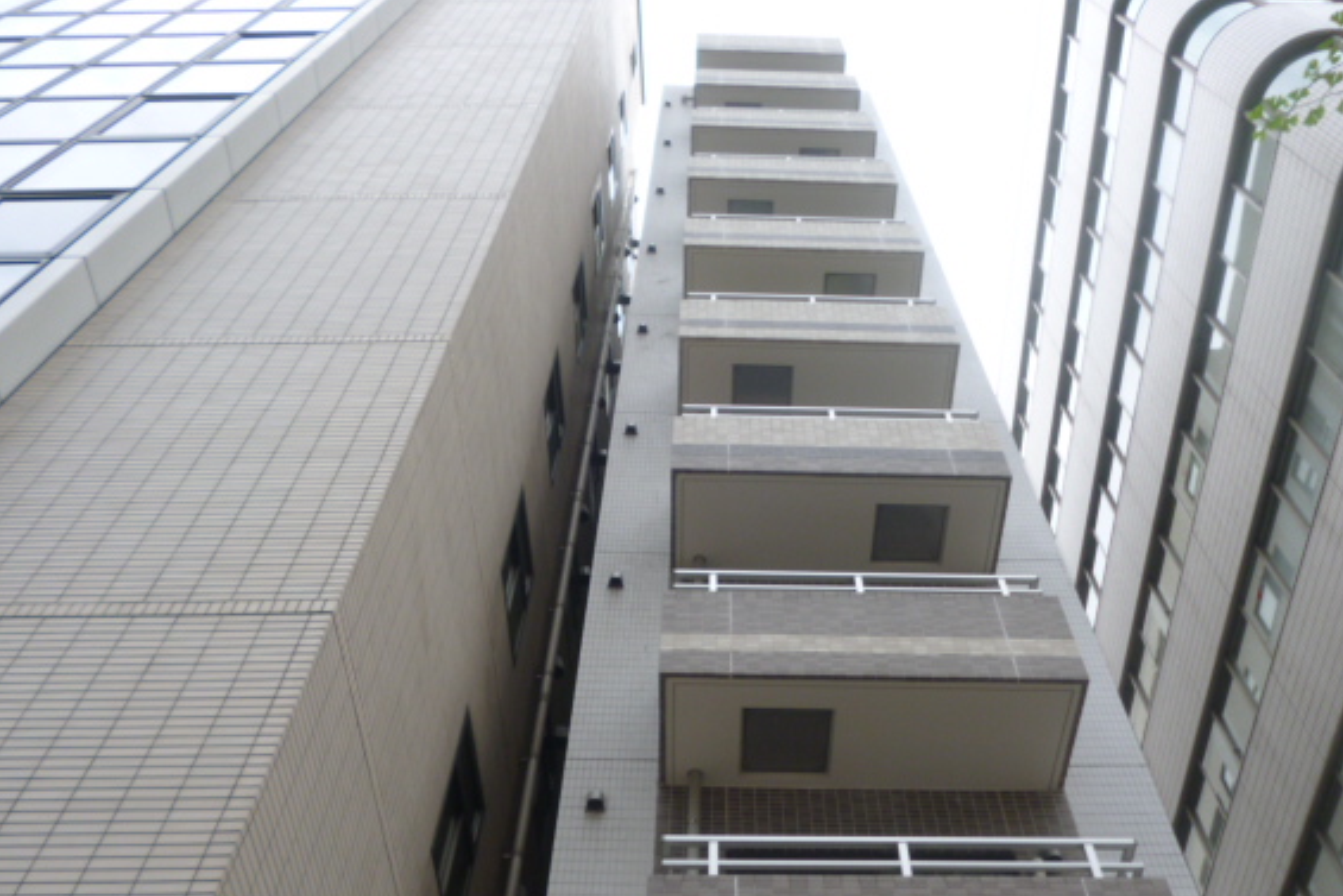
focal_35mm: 33
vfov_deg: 39.8
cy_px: 547
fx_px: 1231
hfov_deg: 57.1
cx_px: 739
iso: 100
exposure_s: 1/60
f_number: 3.1
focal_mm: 5
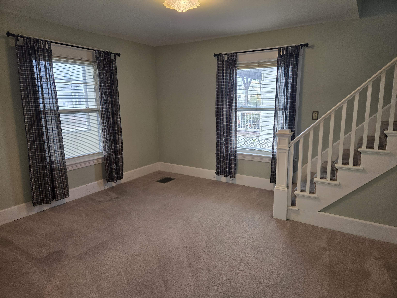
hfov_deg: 73.9
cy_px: 149
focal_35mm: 23
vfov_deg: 58.9
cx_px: 198
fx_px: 264
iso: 125
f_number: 1.8
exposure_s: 1/120
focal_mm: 5.4
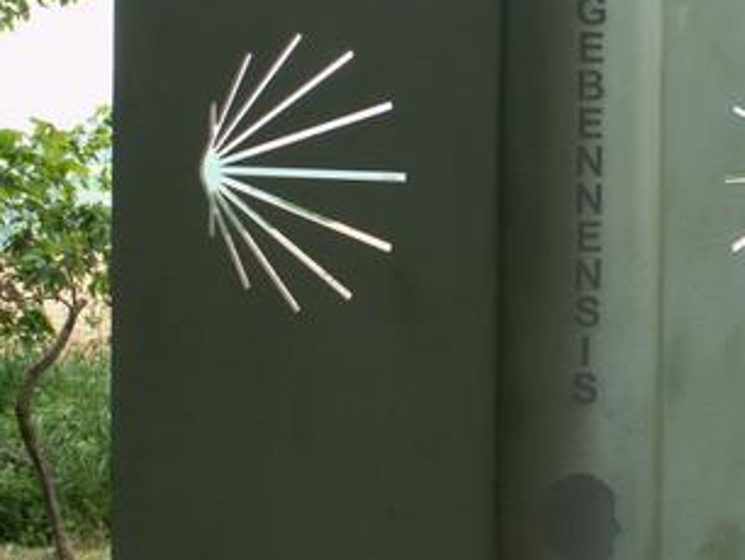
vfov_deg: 15.7
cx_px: 492
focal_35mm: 94
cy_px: 129
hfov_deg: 20.8
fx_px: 2025
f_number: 4
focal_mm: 7.5
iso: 50
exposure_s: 1/50
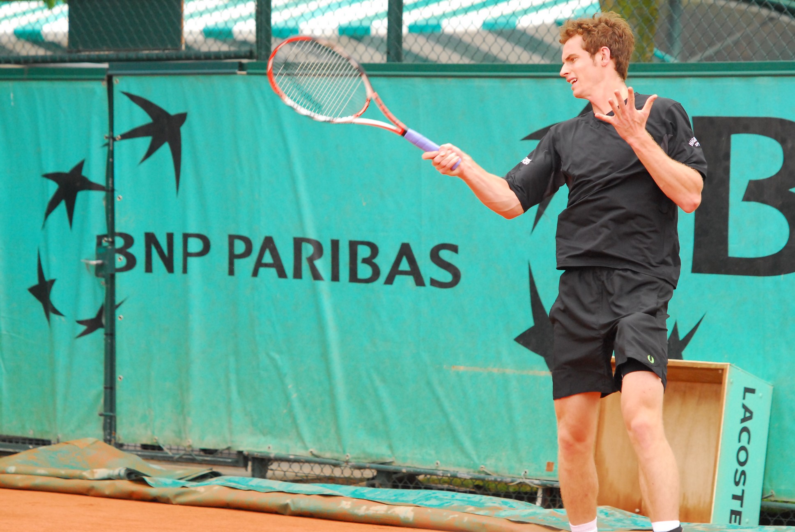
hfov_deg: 9.8
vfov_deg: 6.6
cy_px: 266
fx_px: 4643
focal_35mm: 210
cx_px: 398
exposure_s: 1/800
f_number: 5
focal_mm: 140
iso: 800
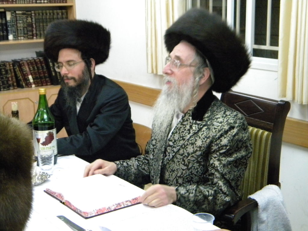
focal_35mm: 56
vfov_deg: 26.1
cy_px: 116
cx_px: 154
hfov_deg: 34.3
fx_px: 498
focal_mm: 10.1
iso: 800
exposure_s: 1/57.2
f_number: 4.1
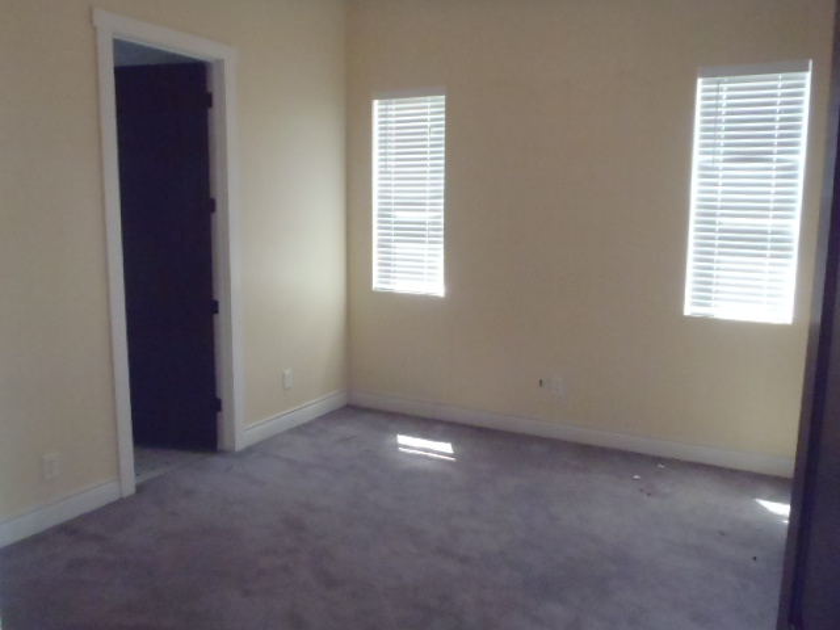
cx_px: 420
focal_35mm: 28
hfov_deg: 63.4
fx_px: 679
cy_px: 315
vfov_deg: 49.7
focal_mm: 5
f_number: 3.9
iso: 800
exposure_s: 1/60
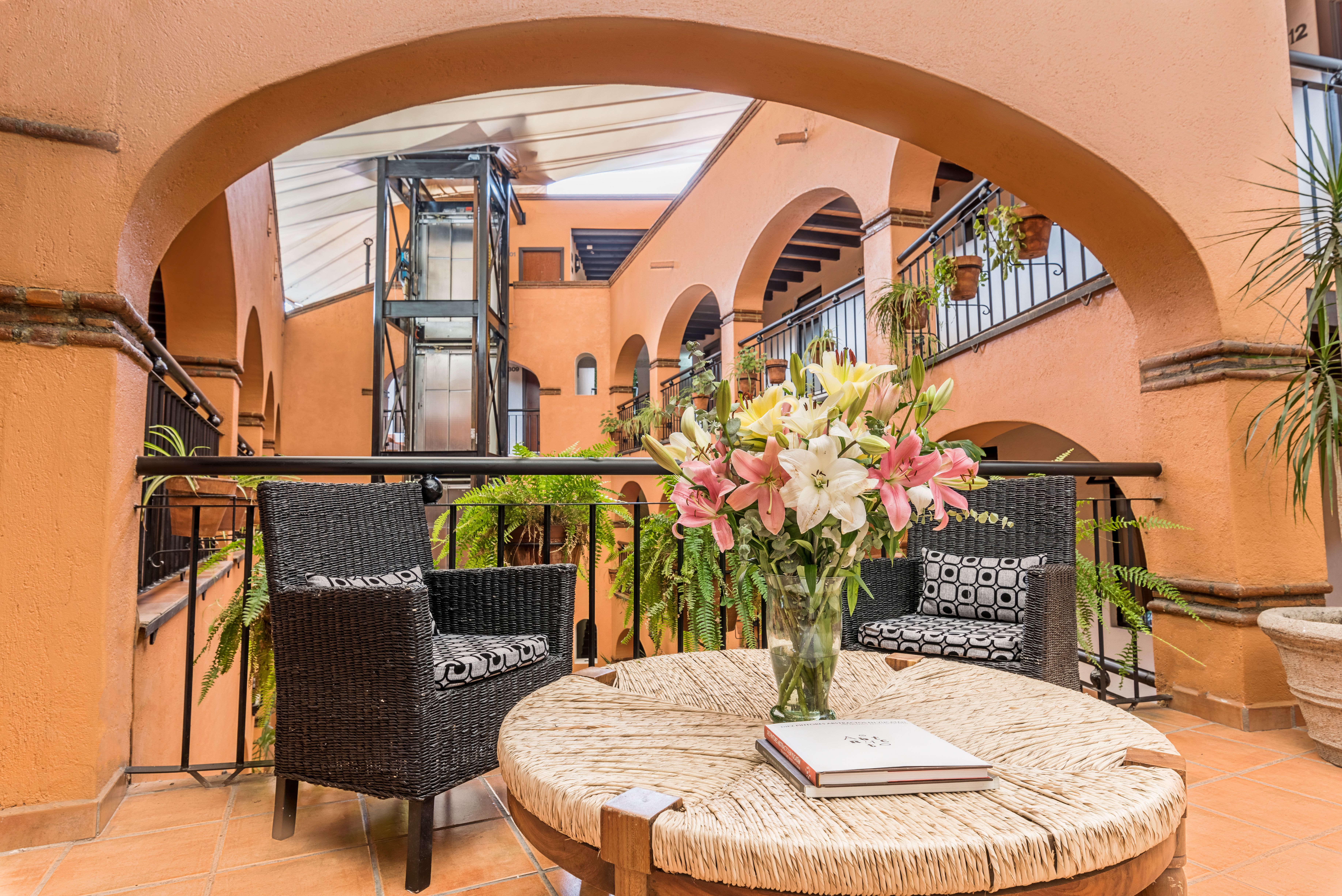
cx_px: 671
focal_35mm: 20
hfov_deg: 84.0
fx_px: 746
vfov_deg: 62.0
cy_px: 448
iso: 100
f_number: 8
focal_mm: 20
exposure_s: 1/8
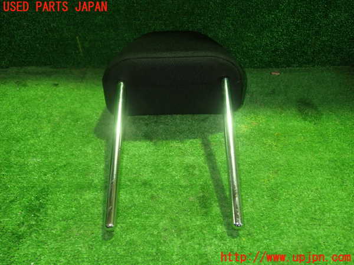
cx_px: 177
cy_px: 132
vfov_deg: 46.8
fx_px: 307
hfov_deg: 60.0
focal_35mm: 30
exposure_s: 1/30
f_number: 2.3
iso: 800
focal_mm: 5.4
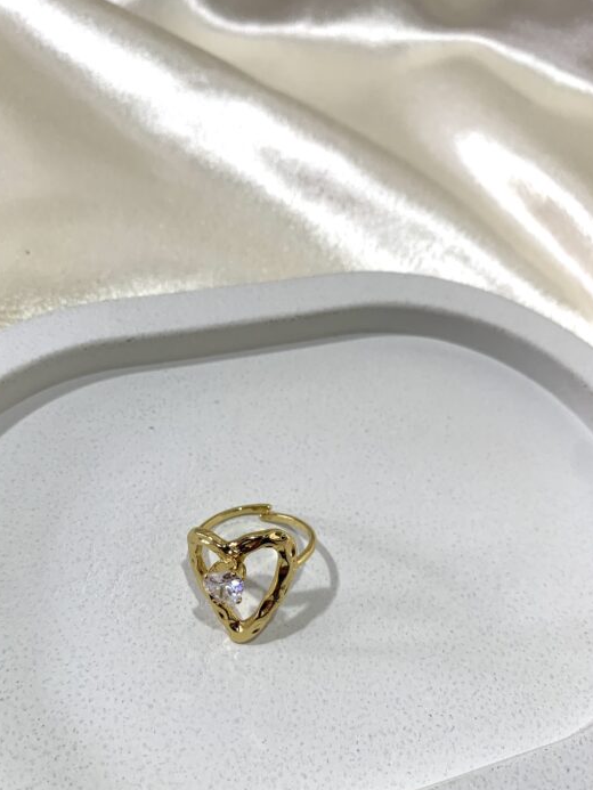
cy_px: 453
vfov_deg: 59.7
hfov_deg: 46.7
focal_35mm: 30
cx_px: 255
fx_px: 685
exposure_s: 1/100
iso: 64
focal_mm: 4.25
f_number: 1.8
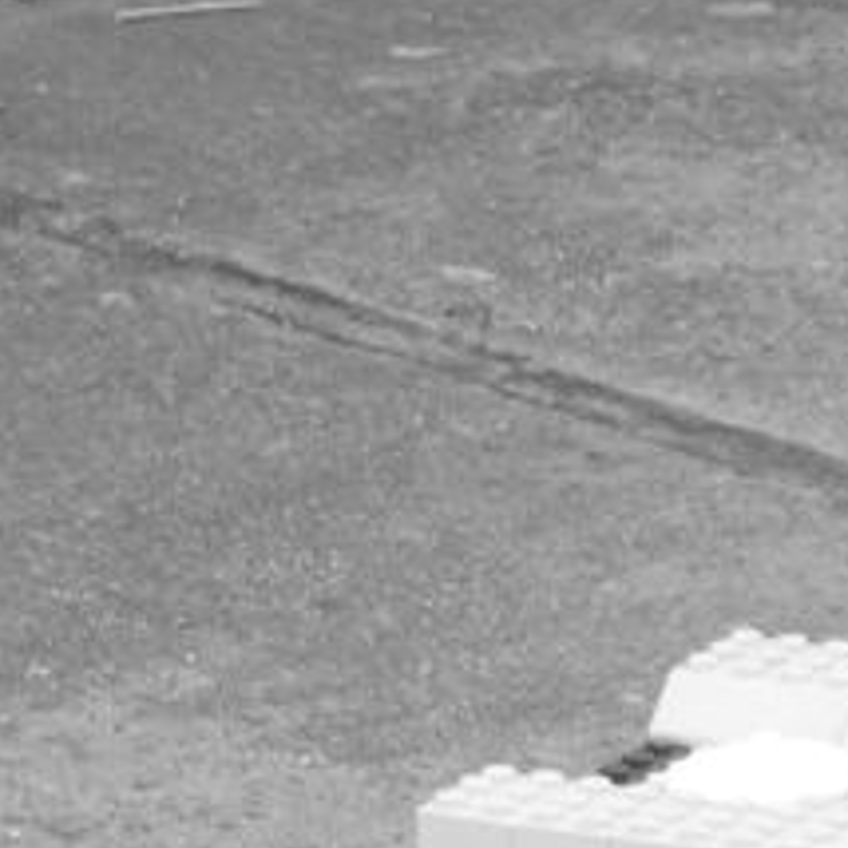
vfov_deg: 5.6
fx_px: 8564
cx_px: -202
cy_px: 927
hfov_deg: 5.6
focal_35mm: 309
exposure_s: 1/55
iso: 50
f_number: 3.8
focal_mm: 11.1
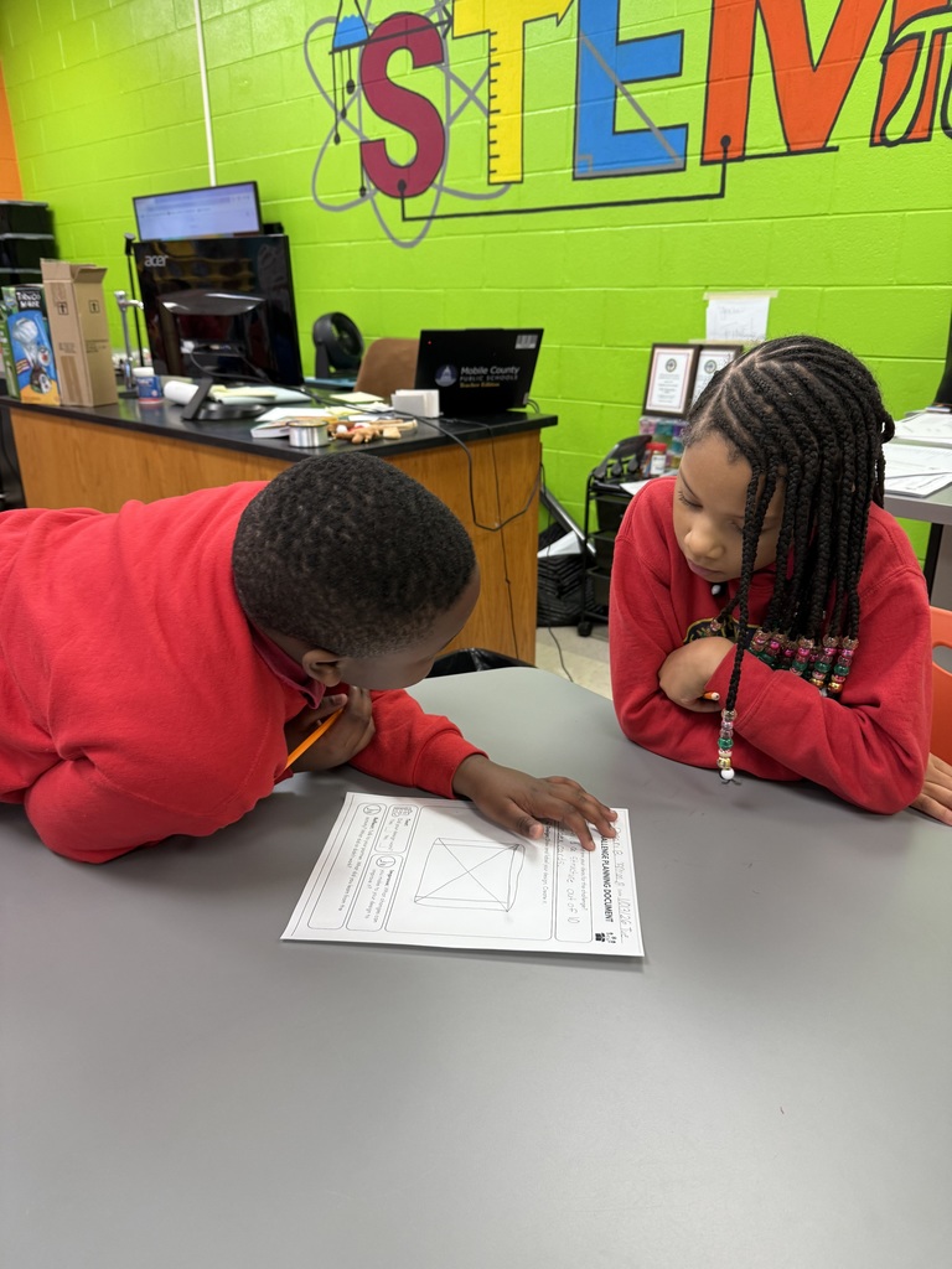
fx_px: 880
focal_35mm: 24
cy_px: 634
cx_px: 476
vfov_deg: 71.6
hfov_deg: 56.8
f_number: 1.78
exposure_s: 1/60
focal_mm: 6.76
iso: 160
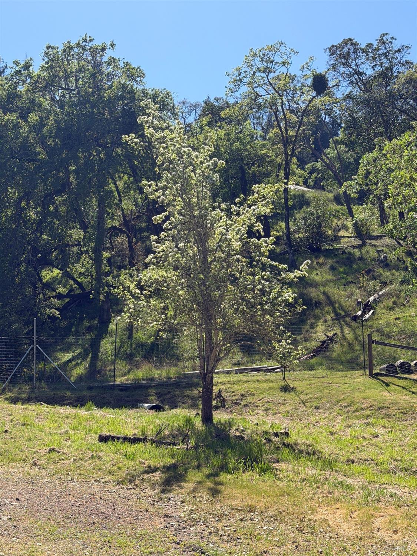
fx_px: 771
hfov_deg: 30.3
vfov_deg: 39.6
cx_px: 208
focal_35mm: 48
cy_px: 278
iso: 64
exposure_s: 1/3096
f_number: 1.78
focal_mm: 6.76
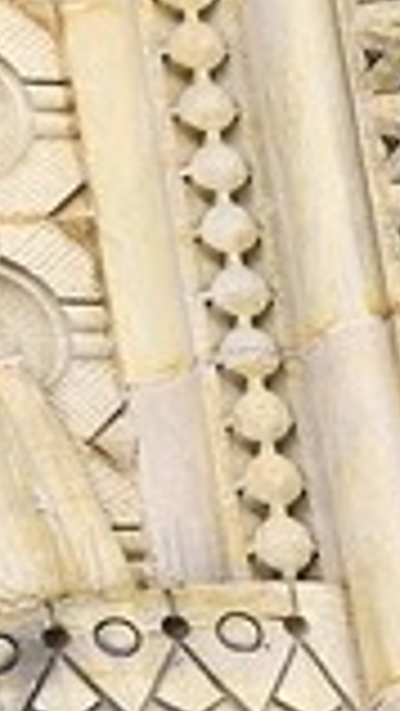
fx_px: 9964
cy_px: 338
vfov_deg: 4.1
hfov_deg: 2.1
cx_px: -2629
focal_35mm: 529
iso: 200
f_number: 5.6
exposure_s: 1/200
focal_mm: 50
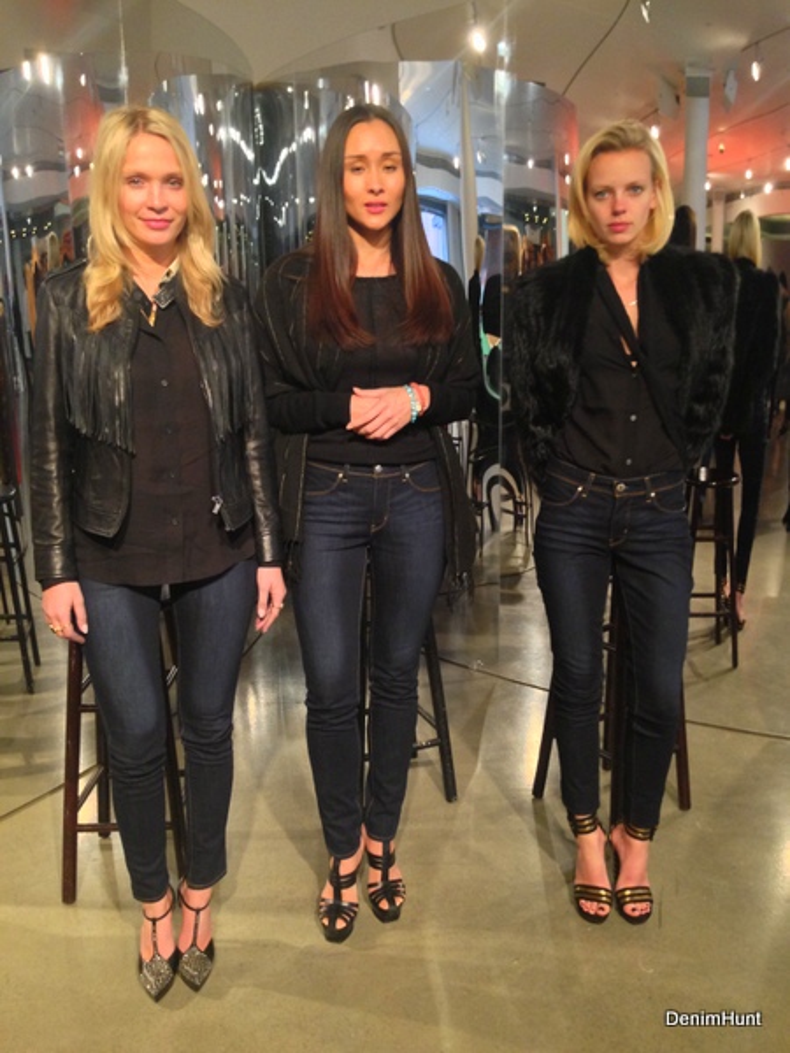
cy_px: 526
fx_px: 1004
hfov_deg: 42.9
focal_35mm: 33
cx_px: 395
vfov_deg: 55.4
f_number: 2.4
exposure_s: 1/20
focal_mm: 4.13
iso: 250
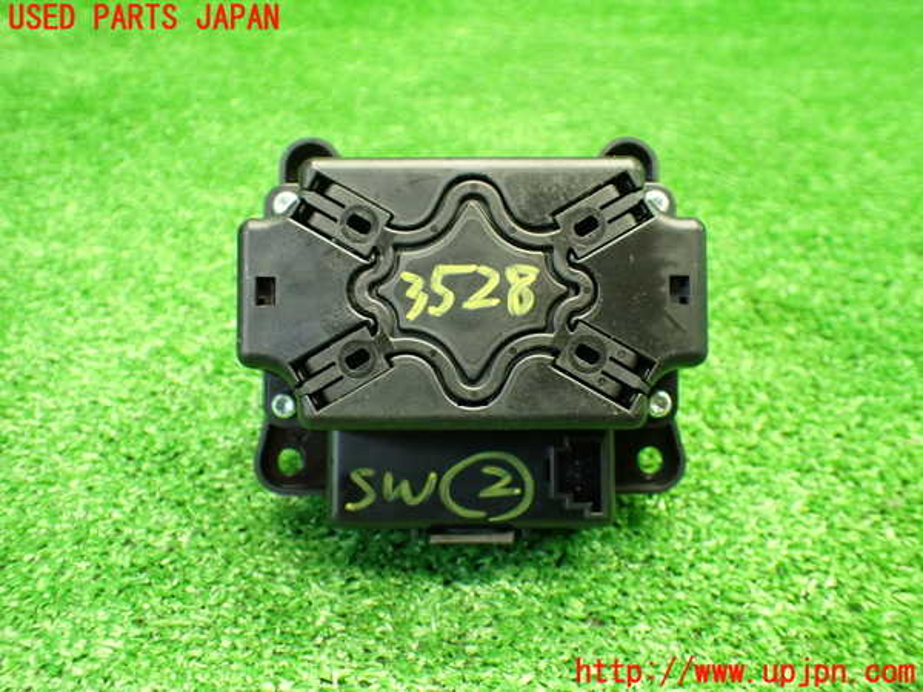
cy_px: 346
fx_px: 800
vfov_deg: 46.8
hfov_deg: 60.0
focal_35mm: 30
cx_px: 462
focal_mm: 5.4
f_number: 2.3
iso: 800
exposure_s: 1/50
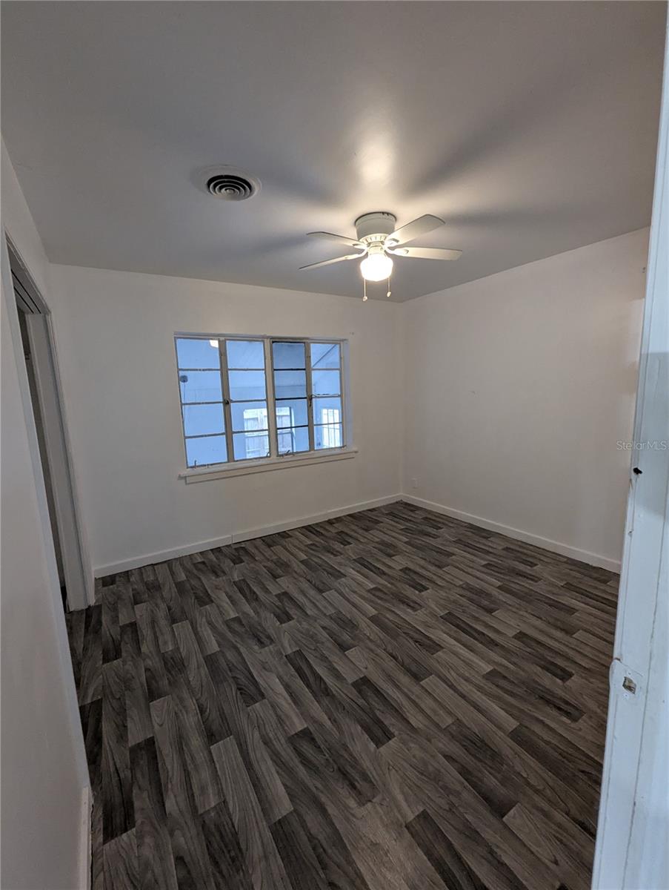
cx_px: 334
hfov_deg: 90.0
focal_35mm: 13
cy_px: 445
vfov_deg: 106.1
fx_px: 334
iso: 277
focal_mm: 1.95
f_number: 2.2
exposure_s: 1/60
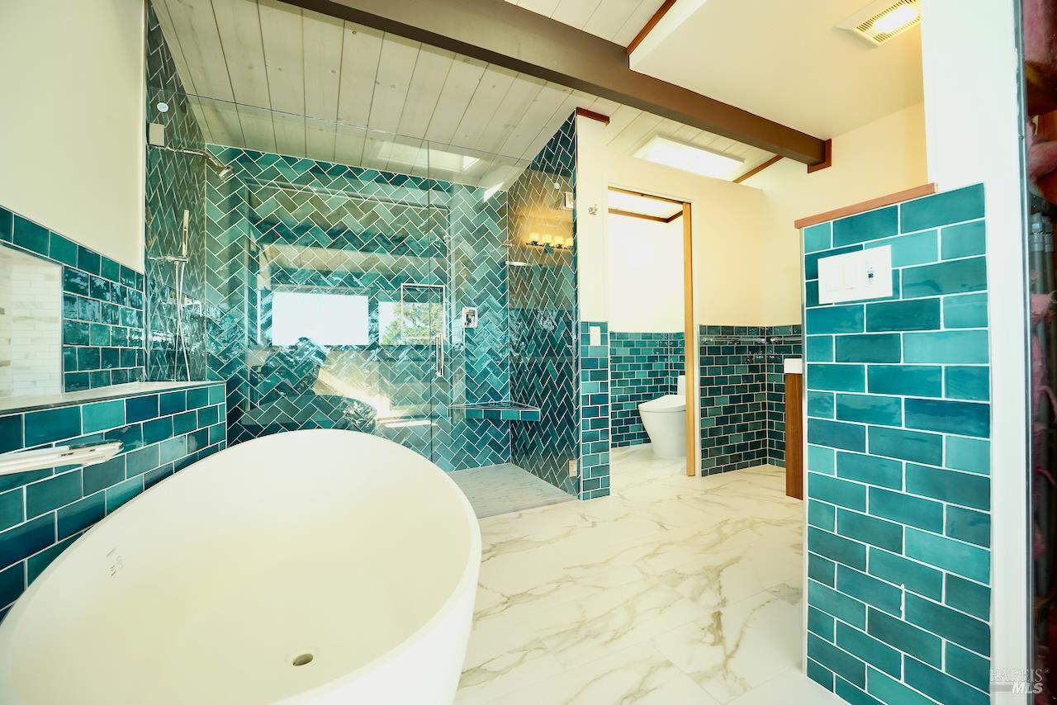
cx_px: 528
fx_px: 411
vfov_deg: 81.2
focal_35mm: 14
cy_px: 352
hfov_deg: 104.2
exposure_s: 1/60
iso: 1000
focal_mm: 14
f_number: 8
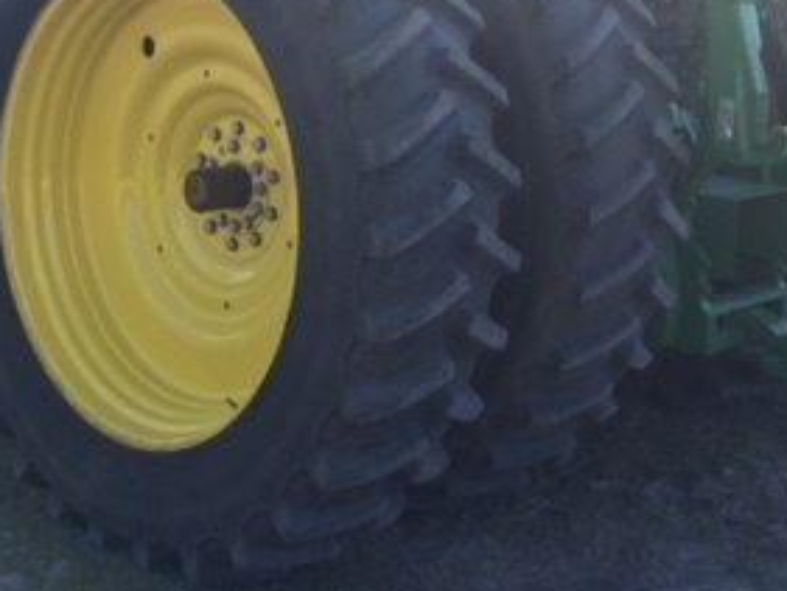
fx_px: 1501
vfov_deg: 21.4
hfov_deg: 29.4
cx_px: 375
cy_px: -20
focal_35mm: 66
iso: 32
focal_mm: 4.15
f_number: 2.2
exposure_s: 1/595
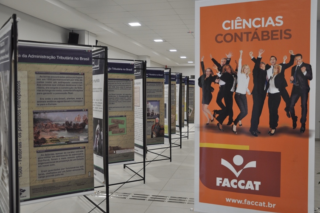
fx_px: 311
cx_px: 164
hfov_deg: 54.5
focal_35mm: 35
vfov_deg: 37.8
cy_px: 104
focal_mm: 22
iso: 400
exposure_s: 1/60
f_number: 4
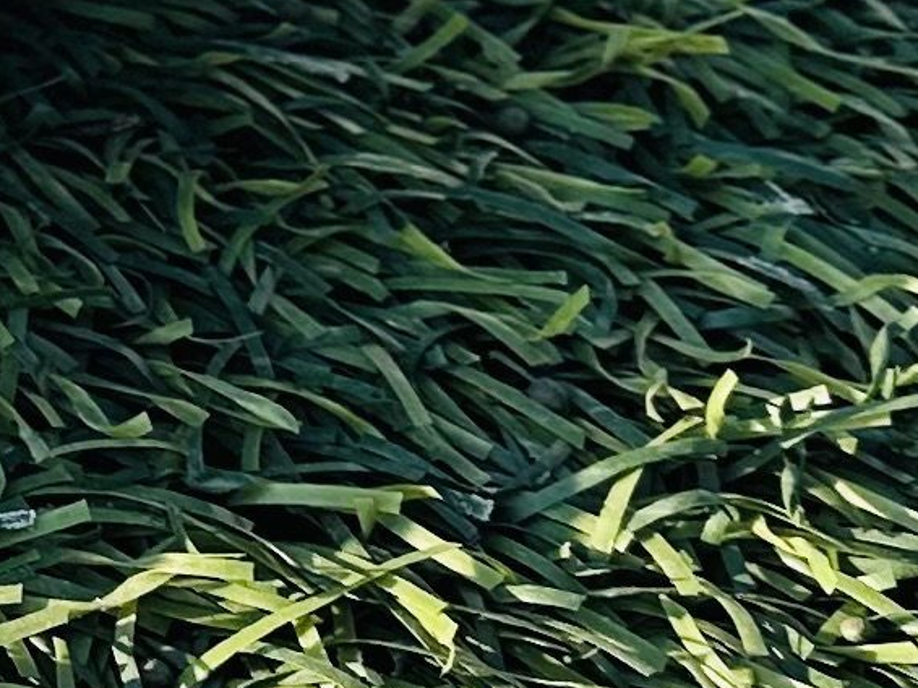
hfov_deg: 10.7
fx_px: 4533
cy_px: -185
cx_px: -821
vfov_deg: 8.6
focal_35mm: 171
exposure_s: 1/1453
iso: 80
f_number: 1.78
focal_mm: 6.86
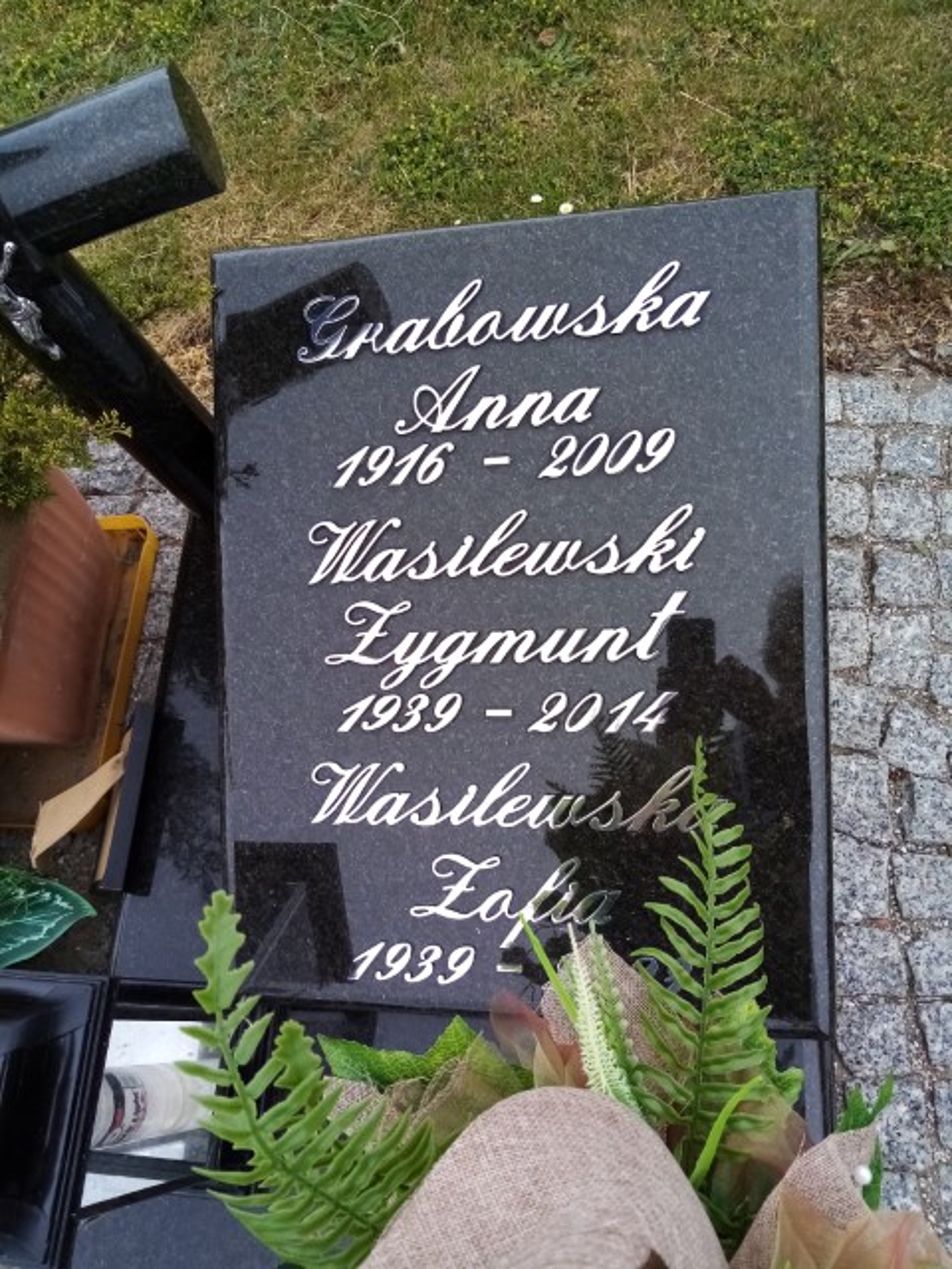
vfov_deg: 67.3
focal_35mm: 26
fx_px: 953
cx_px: 476
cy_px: 634
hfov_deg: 53.1
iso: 107
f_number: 1.8
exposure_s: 1/587
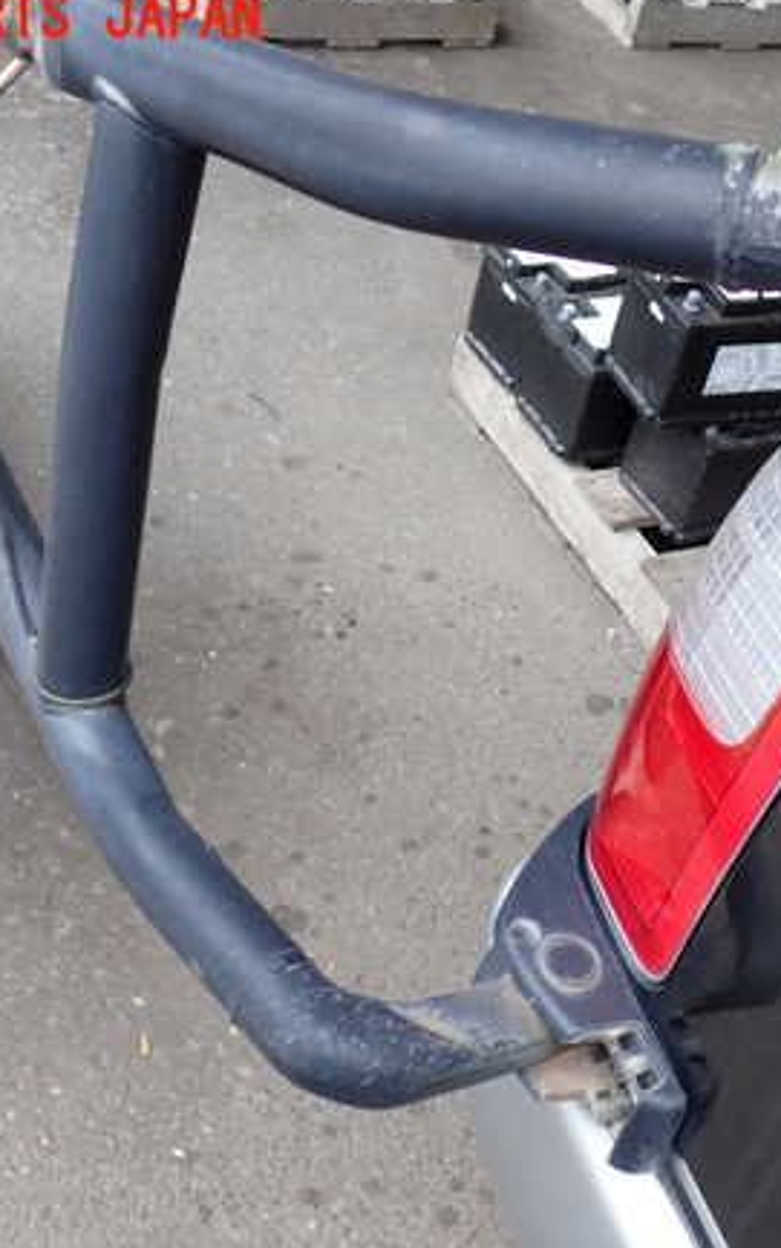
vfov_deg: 42.6
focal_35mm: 47
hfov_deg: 27.0
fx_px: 1599
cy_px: 631
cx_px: 602
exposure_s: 1/60
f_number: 2.4
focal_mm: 5.79
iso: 100
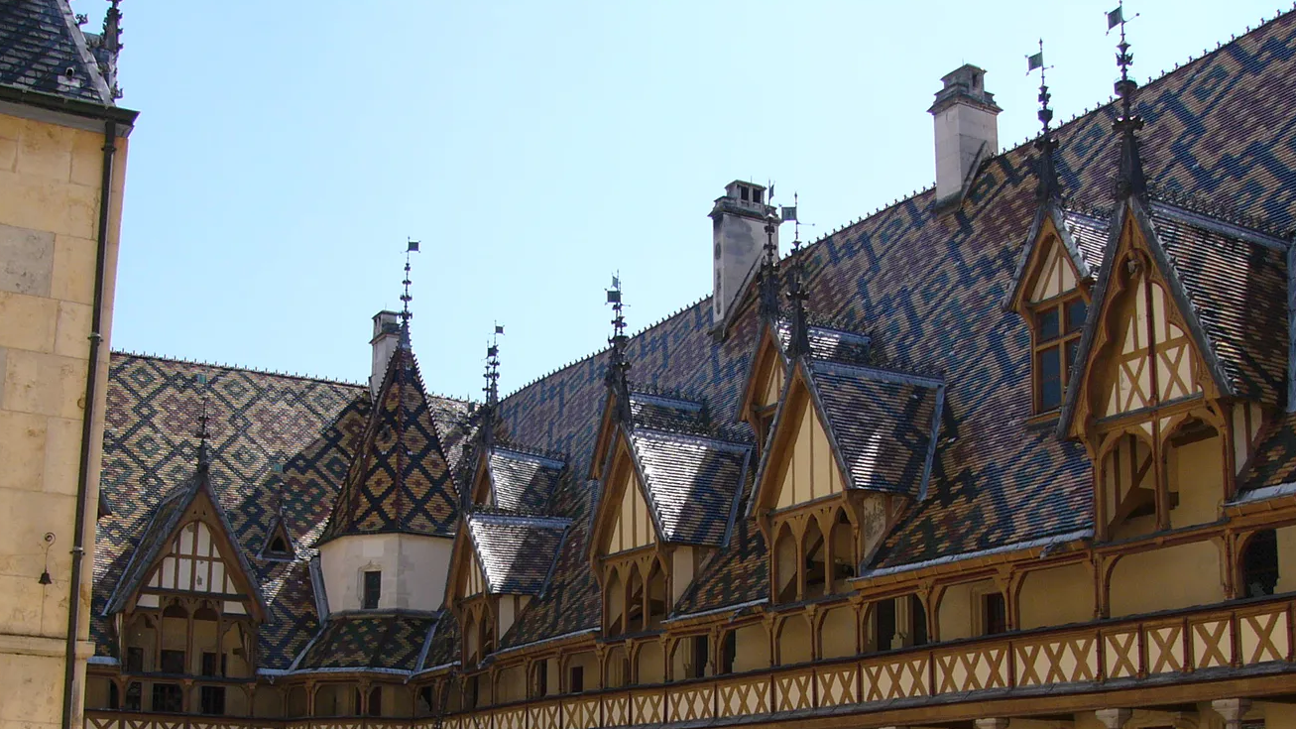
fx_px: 1649
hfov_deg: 42.9
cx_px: 588
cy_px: 584
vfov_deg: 24.5
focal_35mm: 48
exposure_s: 1/400
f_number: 4
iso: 50
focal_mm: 6
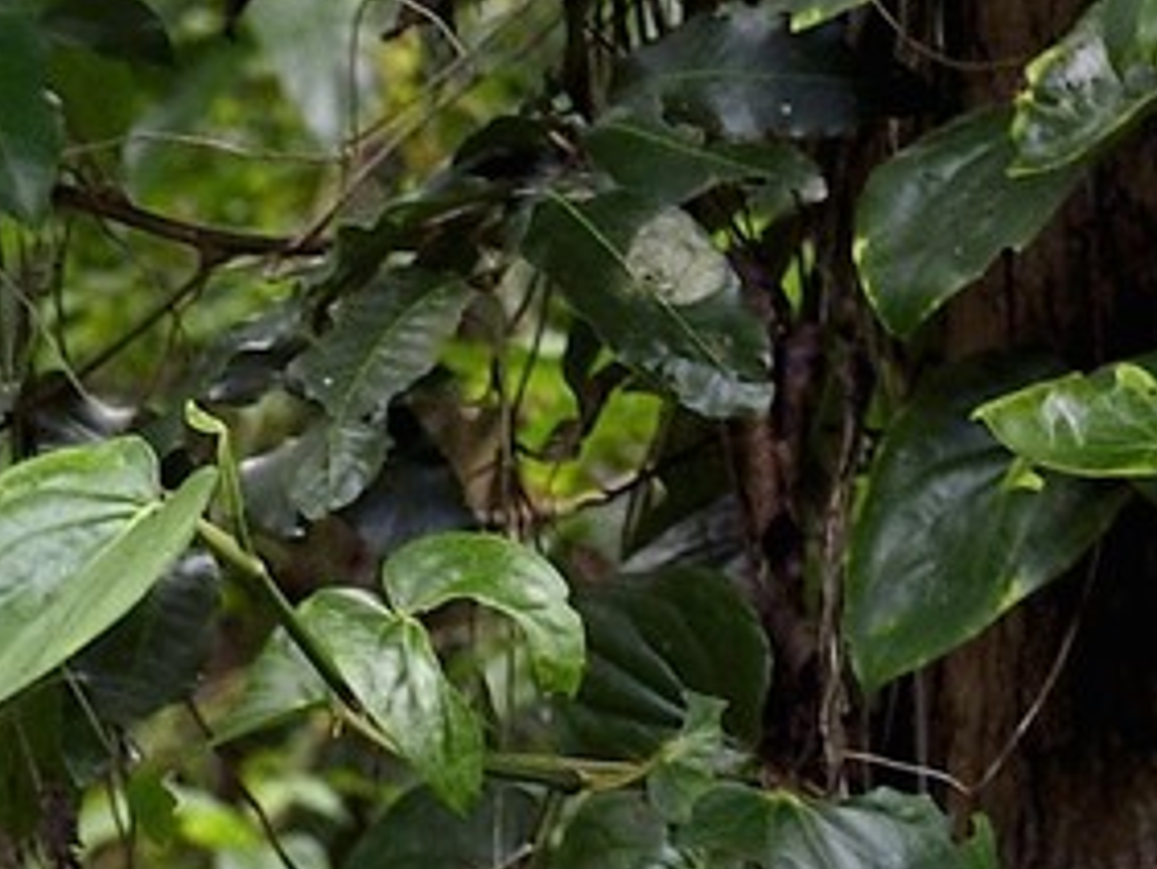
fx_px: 19260
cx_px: -2042
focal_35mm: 576
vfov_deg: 2.5
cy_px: 3268
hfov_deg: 3.4
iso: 800
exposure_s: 1/250
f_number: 5
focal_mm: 70
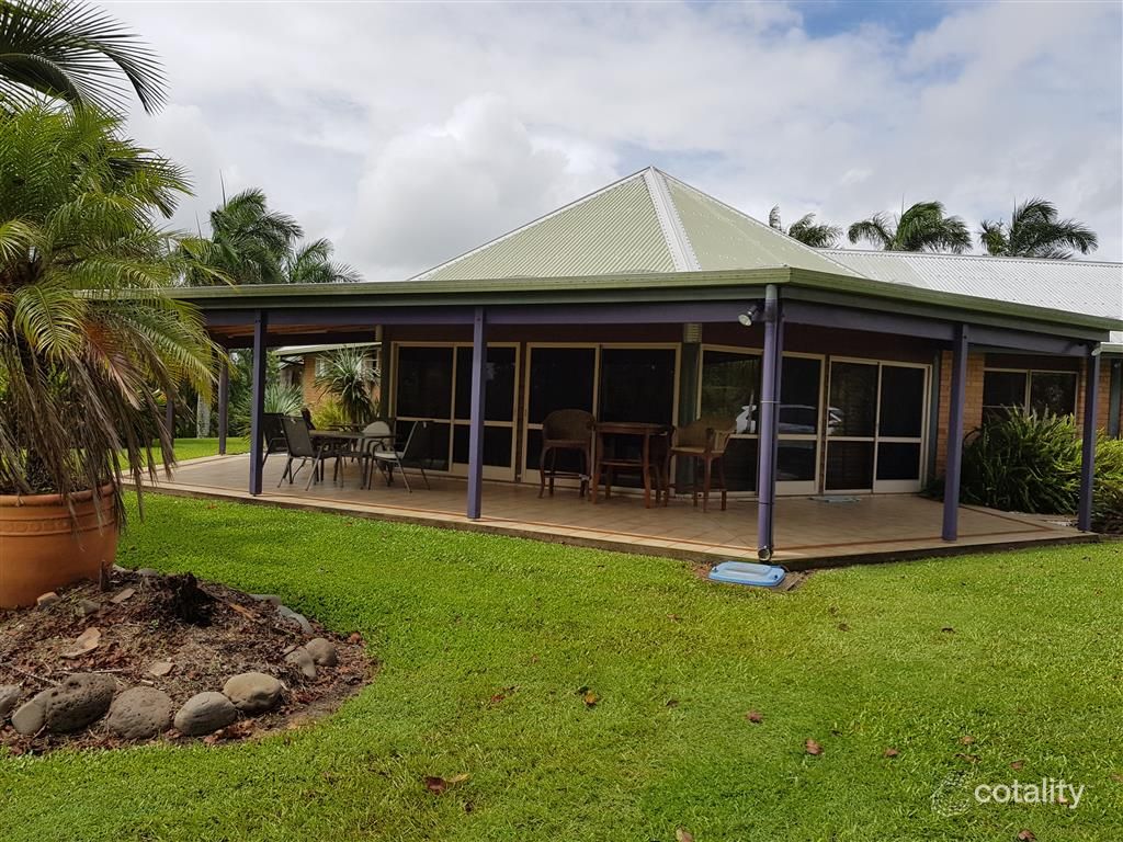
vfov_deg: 53.1
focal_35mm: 26
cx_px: 562
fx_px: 843
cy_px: 421
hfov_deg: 67.3
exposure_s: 1/2928
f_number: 1.7
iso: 40
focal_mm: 4.2
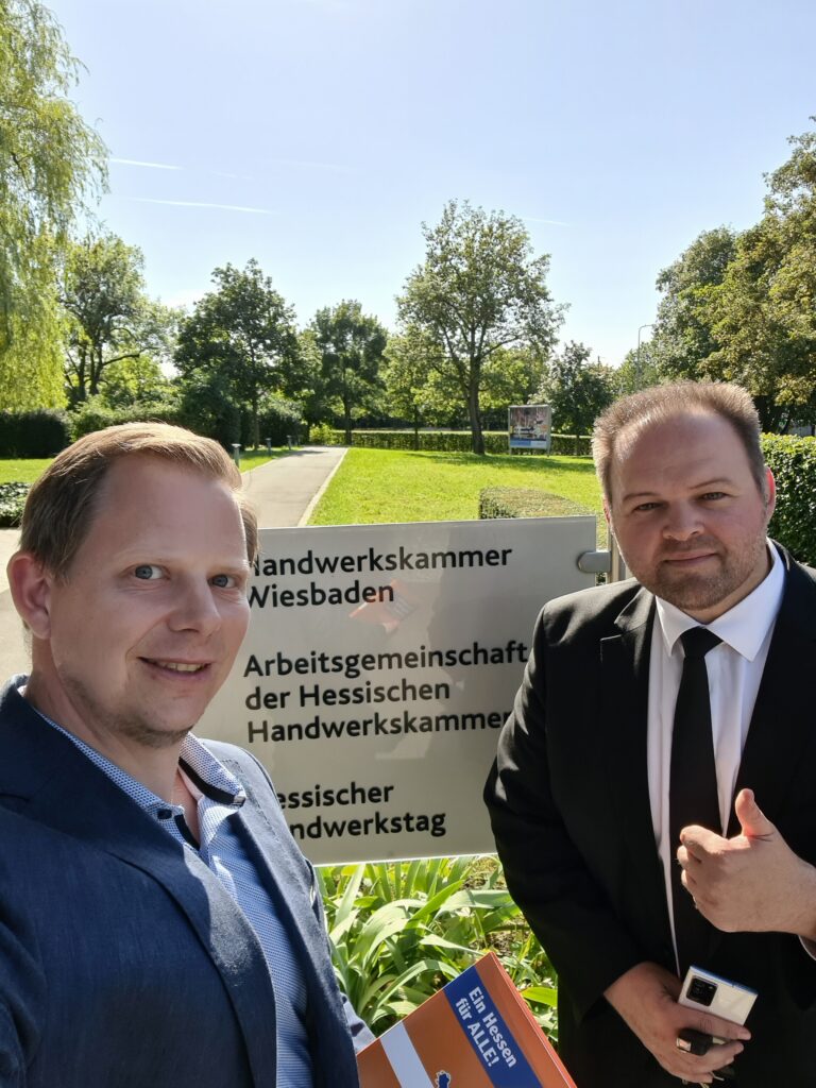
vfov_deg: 69.4
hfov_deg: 54.9
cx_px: 408
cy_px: 544
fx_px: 786
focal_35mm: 25
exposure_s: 1/487
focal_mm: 3.3
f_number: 2.2
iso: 50
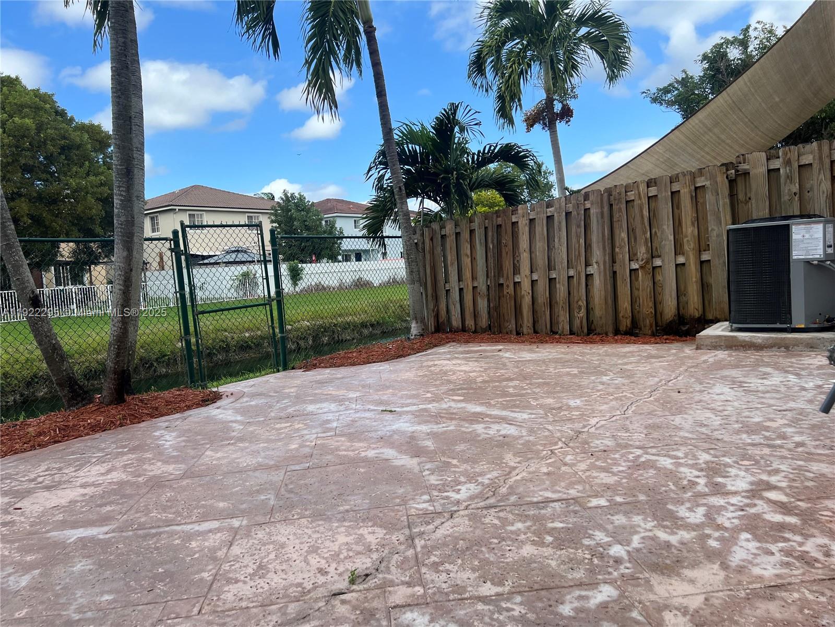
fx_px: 627
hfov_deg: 67.3
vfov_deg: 53.1
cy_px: 314
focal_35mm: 26
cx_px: 418
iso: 50
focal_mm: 5.7
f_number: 1.5
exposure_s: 1/1808
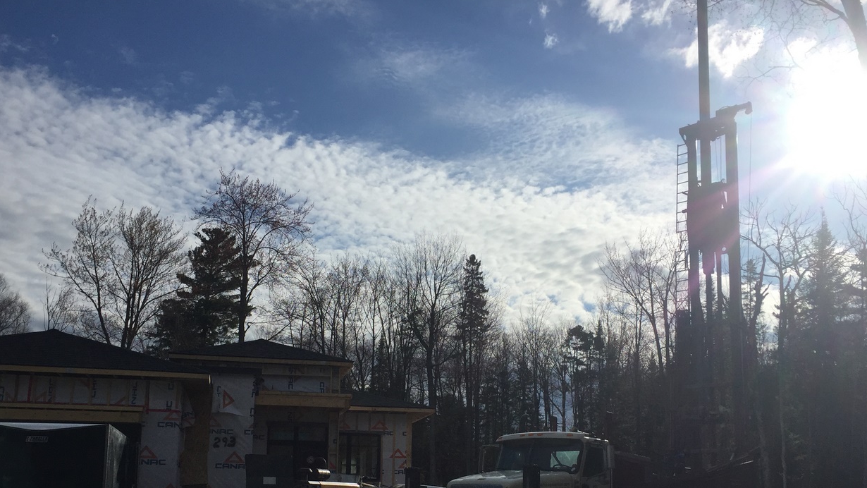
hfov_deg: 54.0
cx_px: 426
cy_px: 377
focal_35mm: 37
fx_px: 851
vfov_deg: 31.3
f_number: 2.2
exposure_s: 1/7937
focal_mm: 4.15
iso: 32
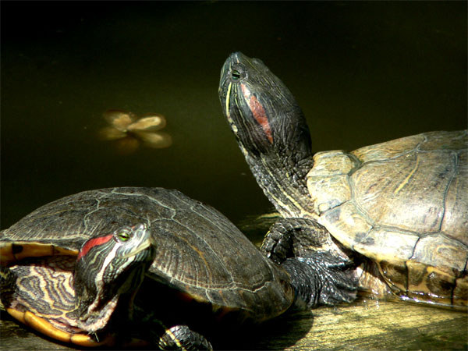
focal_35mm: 420
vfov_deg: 3.5
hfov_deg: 4.7
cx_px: 234
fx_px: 5678
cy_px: 176
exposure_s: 1/200
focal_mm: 55.2
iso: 80
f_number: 3.7
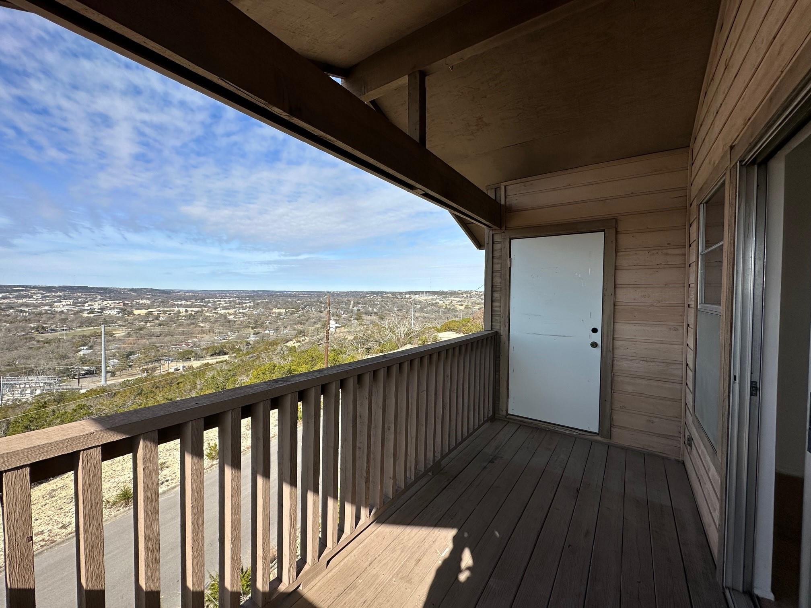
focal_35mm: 14
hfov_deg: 102.1
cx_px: 406
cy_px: 304
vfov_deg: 85.7
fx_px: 328
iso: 50
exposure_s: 1/2132
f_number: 2.2
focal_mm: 2.22
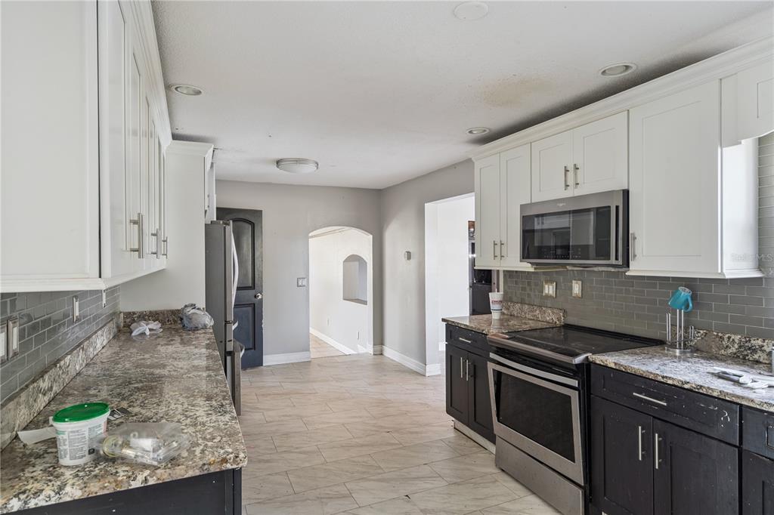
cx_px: 387
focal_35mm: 20
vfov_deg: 61.9
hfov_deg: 84.0
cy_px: 258
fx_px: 430
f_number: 9
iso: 100
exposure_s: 1/5
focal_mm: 20
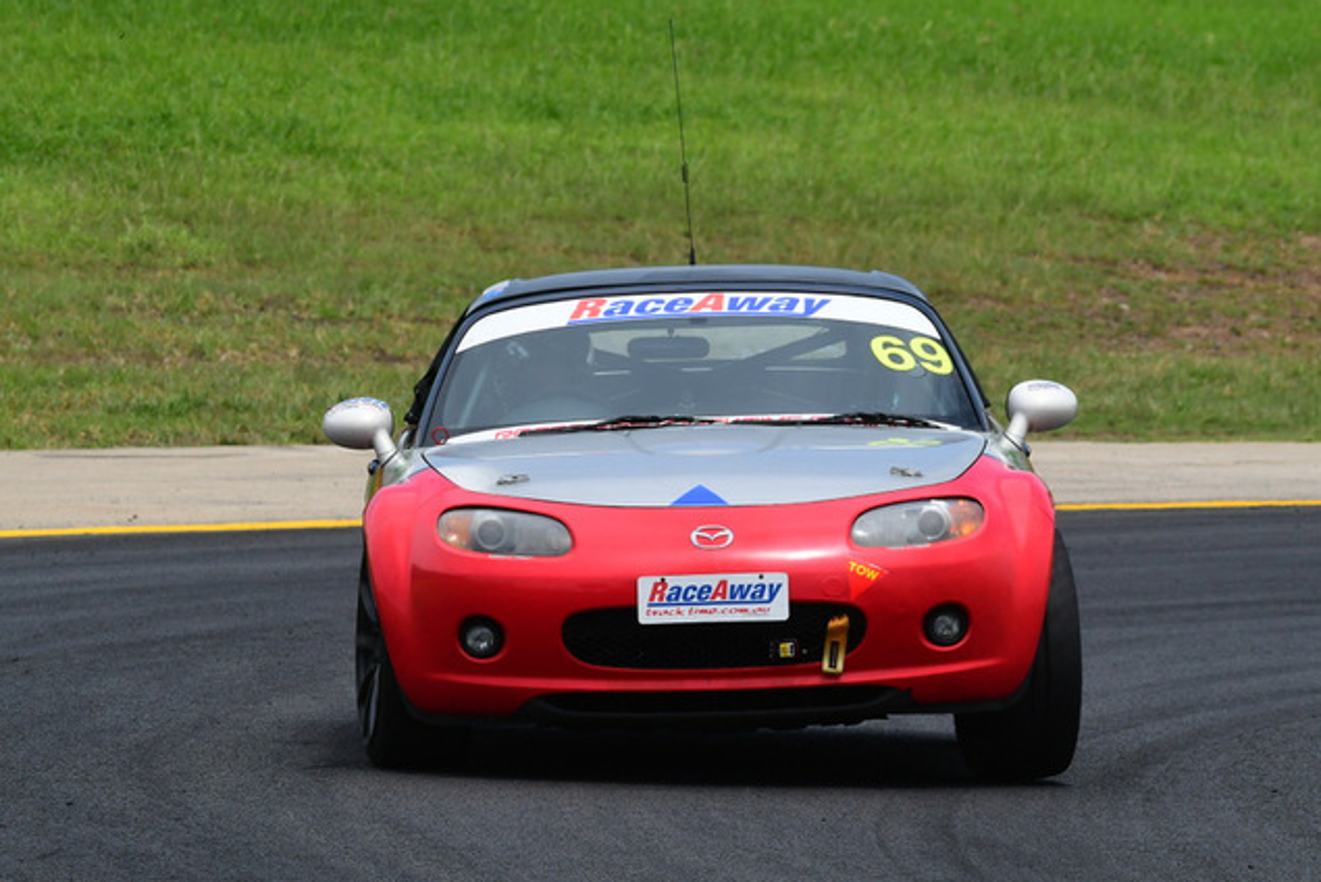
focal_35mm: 548
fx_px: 20117
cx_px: 799
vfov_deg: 2.5
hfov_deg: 3.8
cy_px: 404
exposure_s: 1/640
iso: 400
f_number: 11
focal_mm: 290
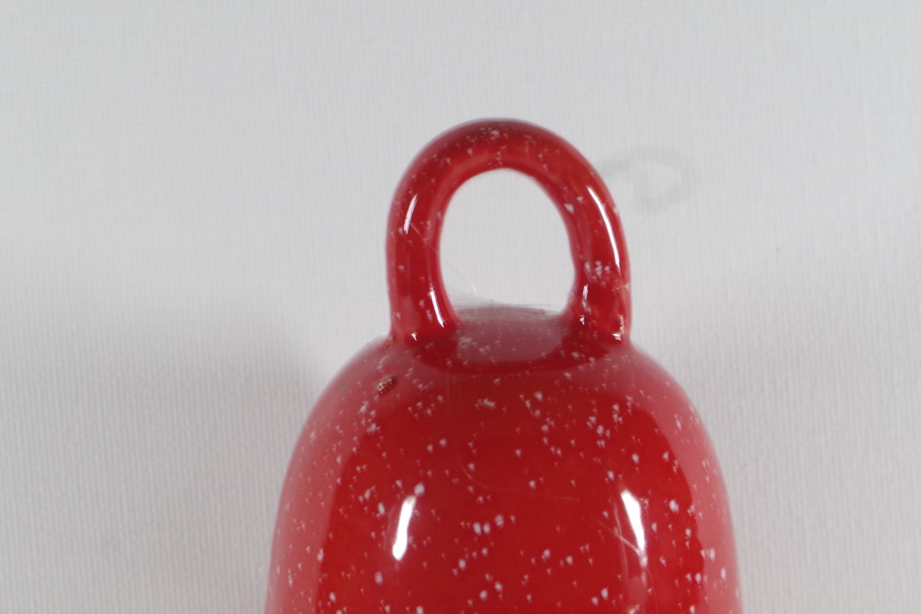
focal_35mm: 272
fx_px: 6957
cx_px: 334
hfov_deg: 7.6
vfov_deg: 5.0
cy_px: 523
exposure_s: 1/8
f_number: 9.5
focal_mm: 105
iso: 400
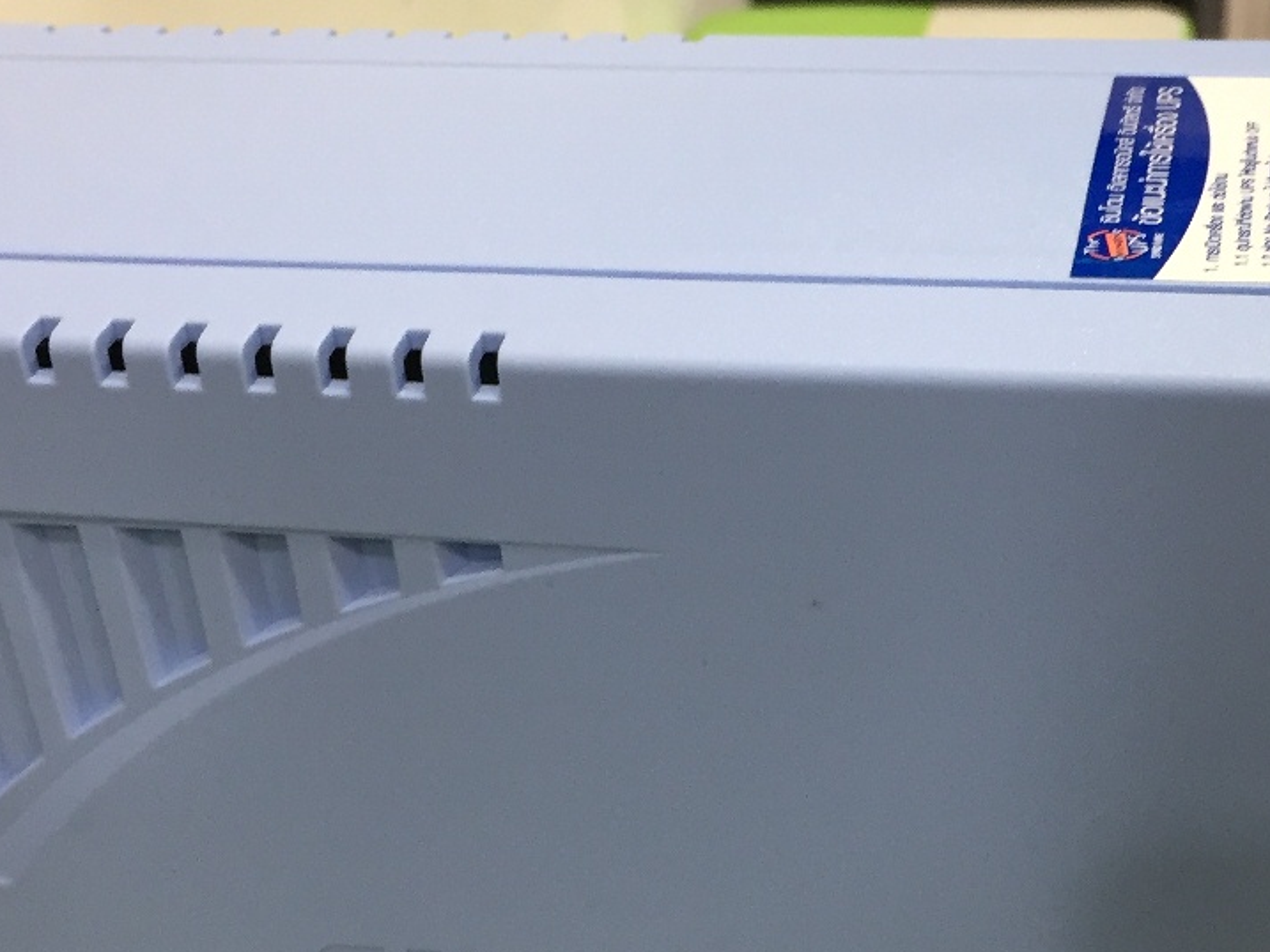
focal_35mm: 66
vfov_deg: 22.0
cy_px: 743
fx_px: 2422
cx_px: 923
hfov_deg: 29.0
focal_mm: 4.15
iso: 80
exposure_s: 1/33
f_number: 2.2
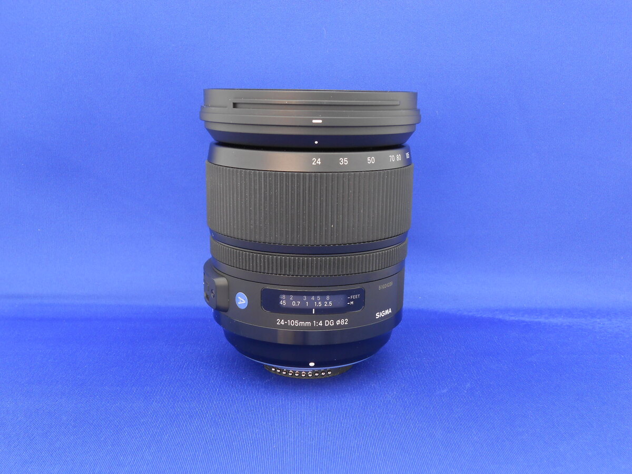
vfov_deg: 37.7
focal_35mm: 38
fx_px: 694
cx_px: 316
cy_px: 237
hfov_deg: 49.0
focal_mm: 6.8
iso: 100
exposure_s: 1/2
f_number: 4.2
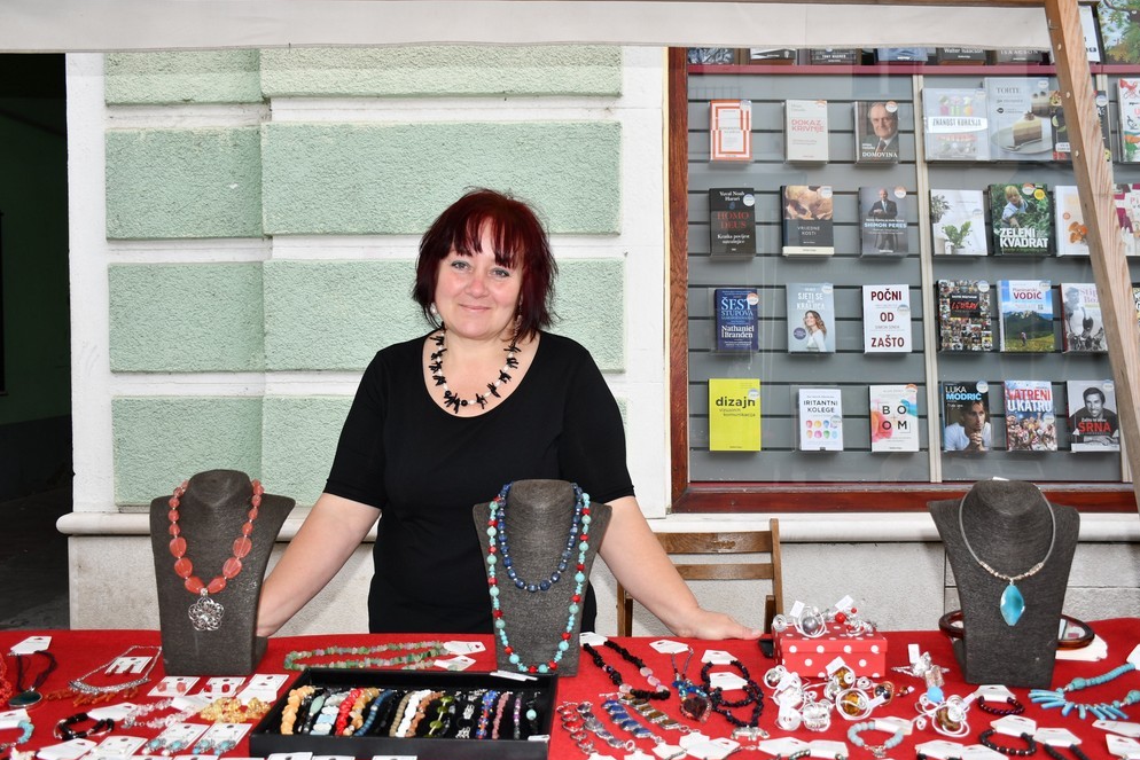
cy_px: 372
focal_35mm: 34
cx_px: 569
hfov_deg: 55.8
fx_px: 1077
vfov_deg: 38.9
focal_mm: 22
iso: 140
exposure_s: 1/250
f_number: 3.5
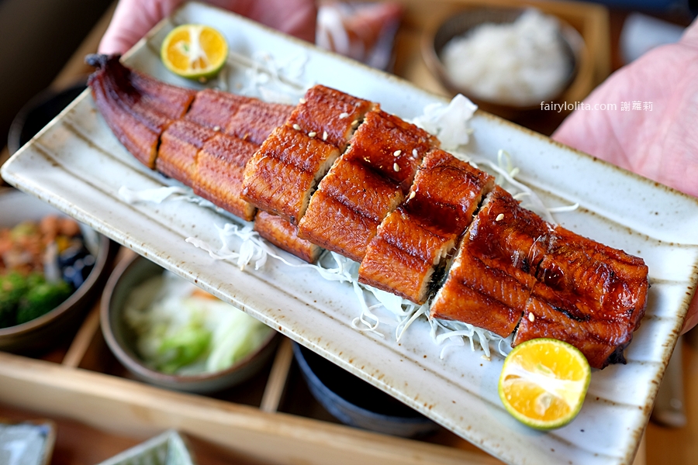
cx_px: 349
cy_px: 232
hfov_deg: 54.4
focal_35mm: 35
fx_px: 679
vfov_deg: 37.9
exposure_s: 1/125
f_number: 2.5
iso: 250
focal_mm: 23
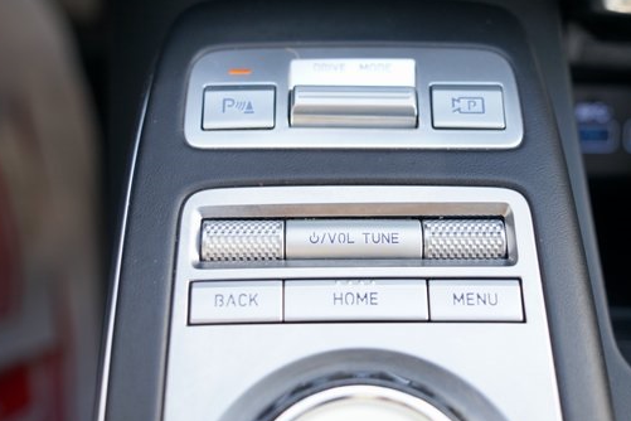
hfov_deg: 33.4
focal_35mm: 60
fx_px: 1052
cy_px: 161
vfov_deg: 22.6
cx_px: 325
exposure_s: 1/60
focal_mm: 47
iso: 250
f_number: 4
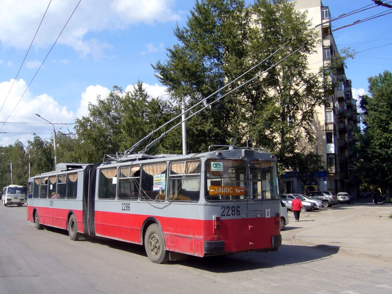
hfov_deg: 52.6
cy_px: 147
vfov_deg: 40.7
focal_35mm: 35
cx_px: 196
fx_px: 396
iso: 80
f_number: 5.6
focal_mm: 5.8
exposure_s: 1/250
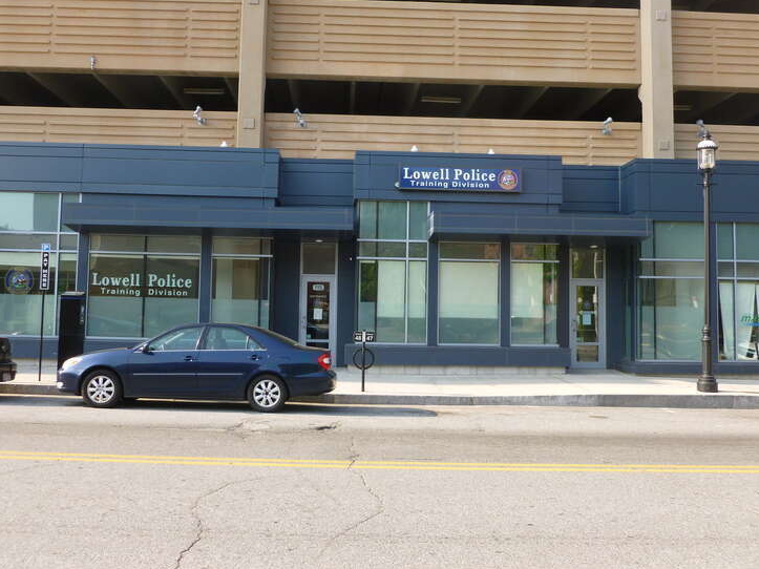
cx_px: 368
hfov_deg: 58.3
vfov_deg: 45.4
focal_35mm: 31
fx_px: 680
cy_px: 266
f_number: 3.3
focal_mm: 5
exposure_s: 1/200
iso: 100
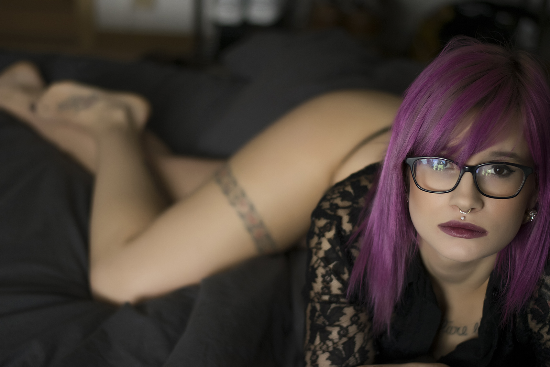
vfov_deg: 18.2
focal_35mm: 75
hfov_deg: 27.0
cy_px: 184
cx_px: 275
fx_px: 1146
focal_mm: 50
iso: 400
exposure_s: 1/160
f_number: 1.8
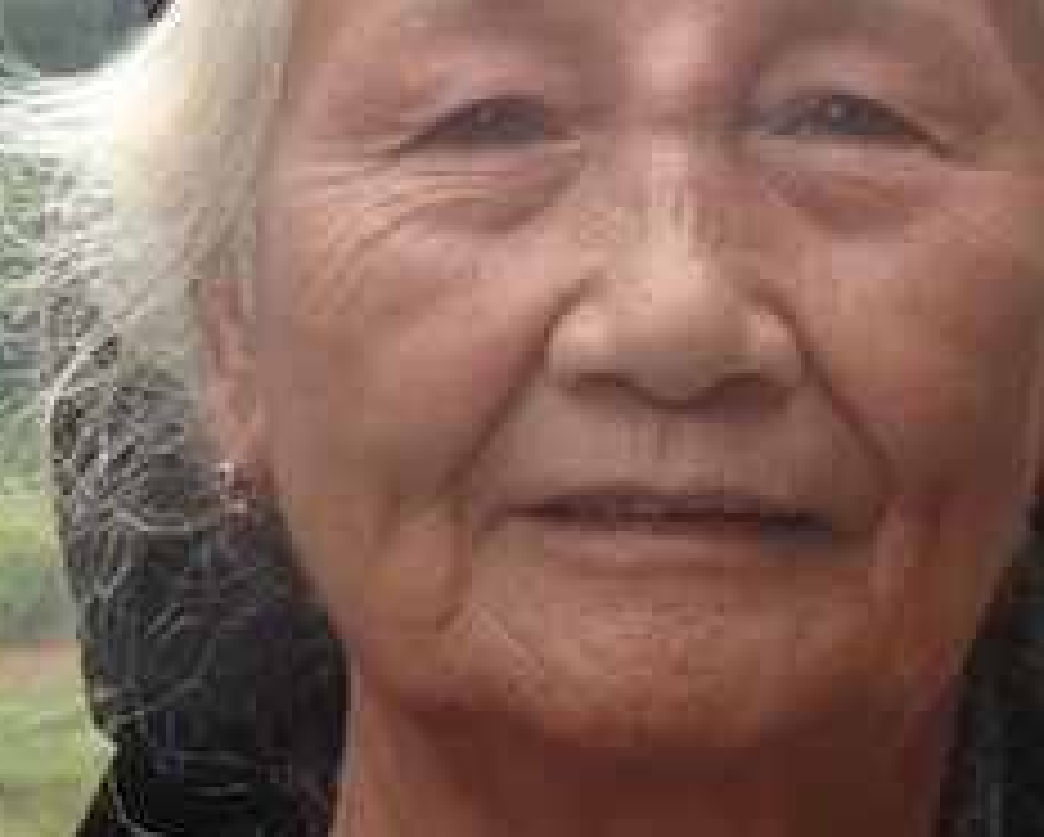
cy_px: 29
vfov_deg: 4.8
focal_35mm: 321
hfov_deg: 6.0
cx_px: 428
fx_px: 9927
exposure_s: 1/125
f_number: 5
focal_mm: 16.13
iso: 500
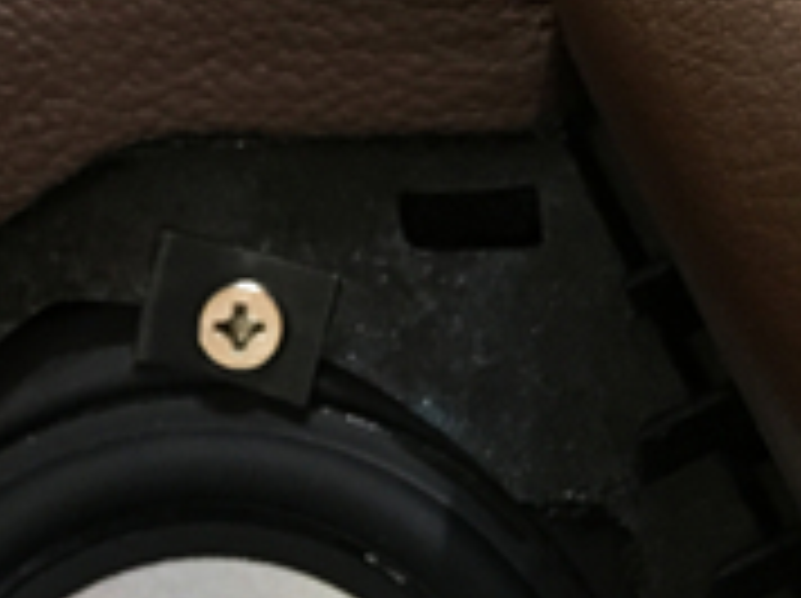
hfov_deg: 18.4
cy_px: 798
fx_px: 2449
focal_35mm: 106
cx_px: 162
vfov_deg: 13.4
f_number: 2.2
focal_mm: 4.15
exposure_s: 1/17
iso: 200
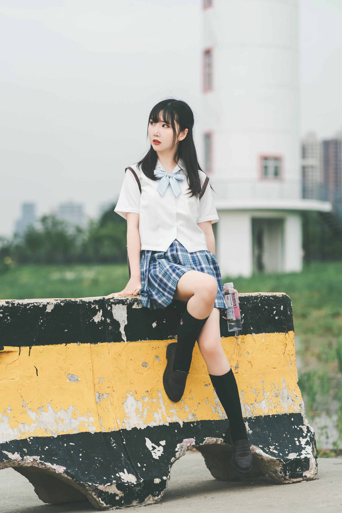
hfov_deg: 16.1
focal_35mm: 85
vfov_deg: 23.9
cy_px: 256
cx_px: 171
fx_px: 1211
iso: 125
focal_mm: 85
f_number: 2.5
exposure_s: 1/640
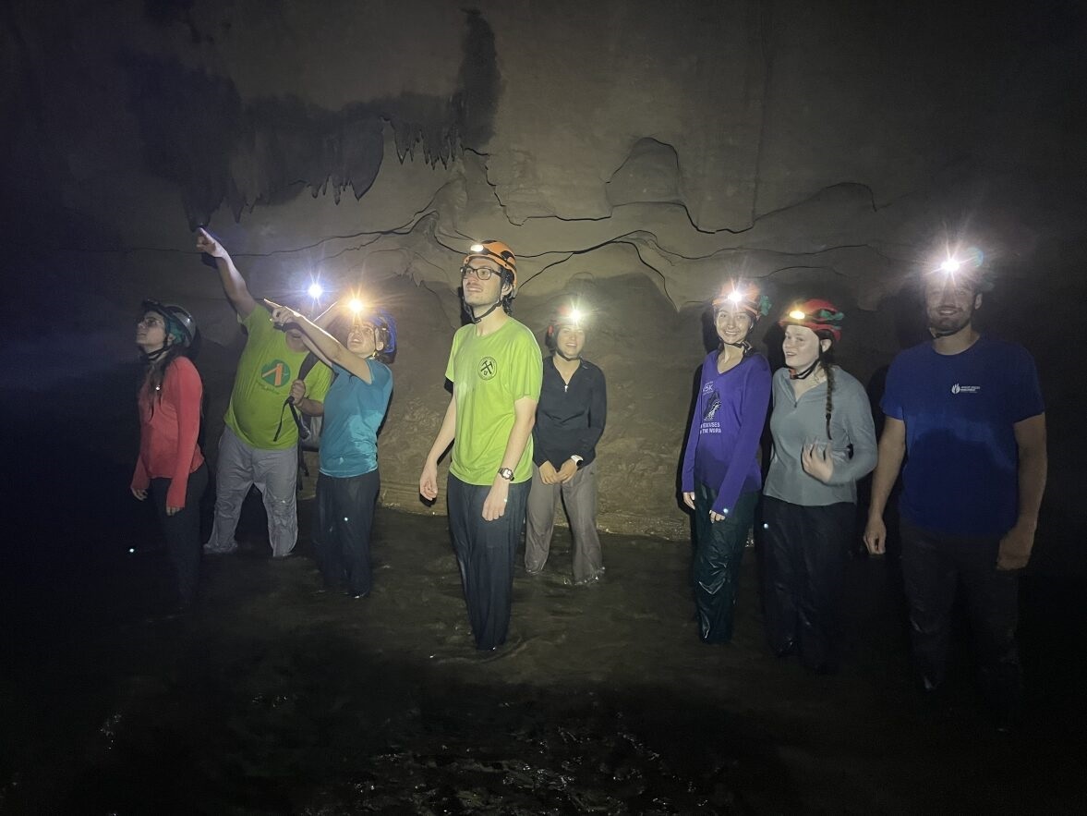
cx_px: 544
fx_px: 817
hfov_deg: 67.3
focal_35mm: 26
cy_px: 408
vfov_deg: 53.1
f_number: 1.6
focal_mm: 5.1
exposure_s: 1/40
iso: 640
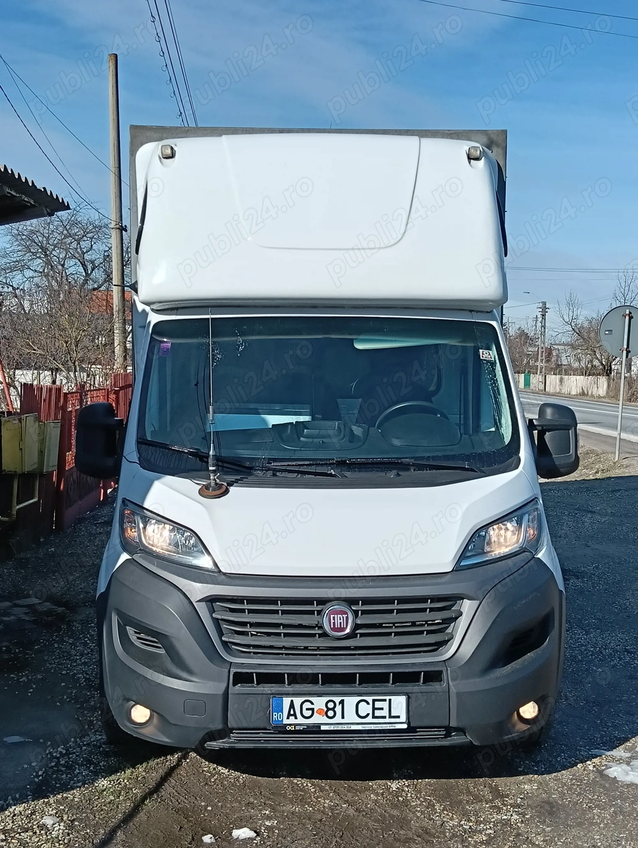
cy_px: 424
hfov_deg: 34.4
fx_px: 1029
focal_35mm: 42
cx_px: 319
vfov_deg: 44.7
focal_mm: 3.98
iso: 64
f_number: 1.8
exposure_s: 1/934
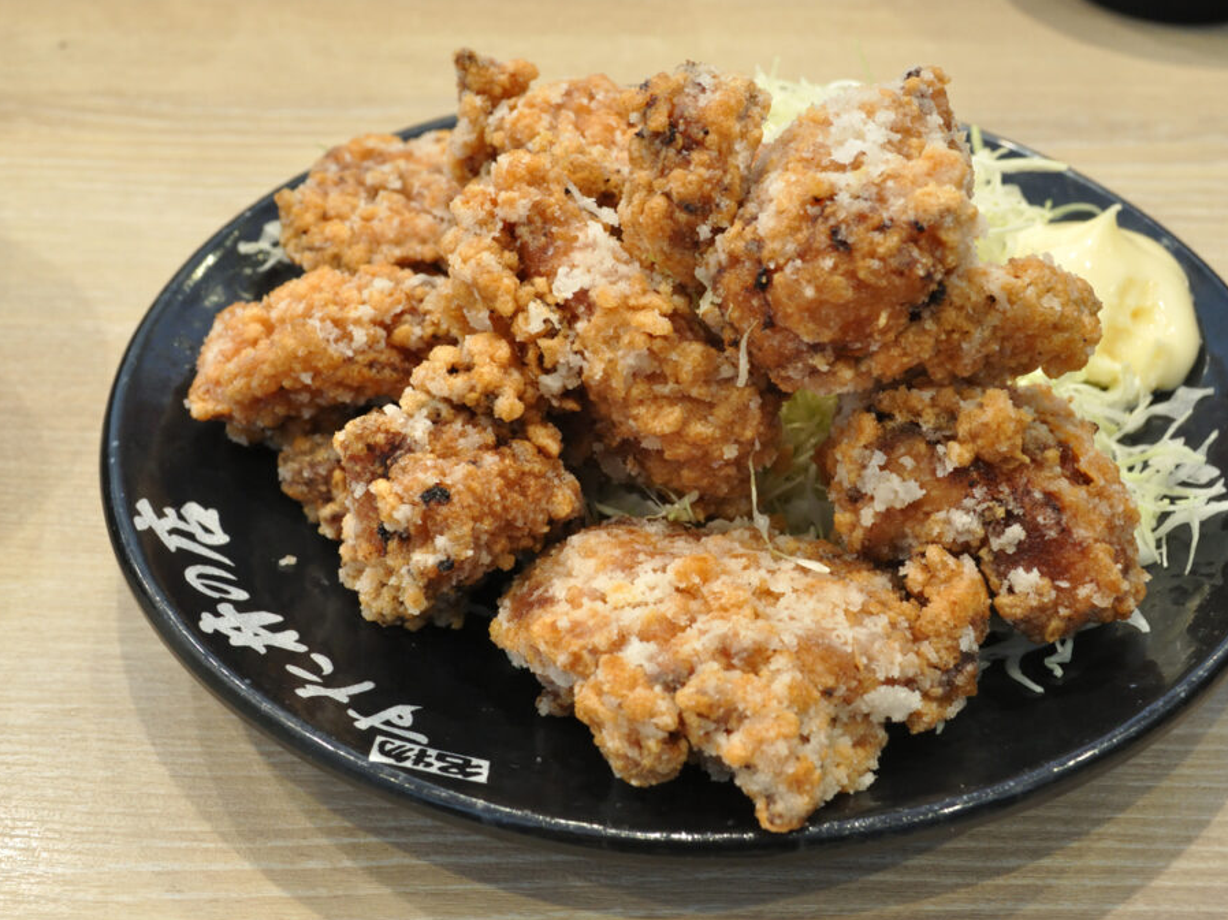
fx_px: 1631
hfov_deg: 41.2
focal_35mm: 46
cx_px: 673
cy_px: 461
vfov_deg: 31.5
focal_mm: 28
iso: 800
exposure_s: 1/13
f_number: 9
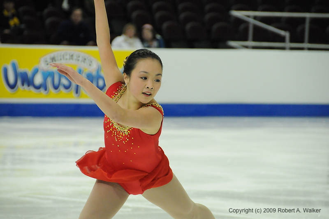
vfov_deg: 5.4
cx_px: 164
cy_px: 110
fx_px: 2327
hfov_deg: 8.1
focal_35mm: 255
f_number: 5.6
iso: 3200
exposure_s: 1/800
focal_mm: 170
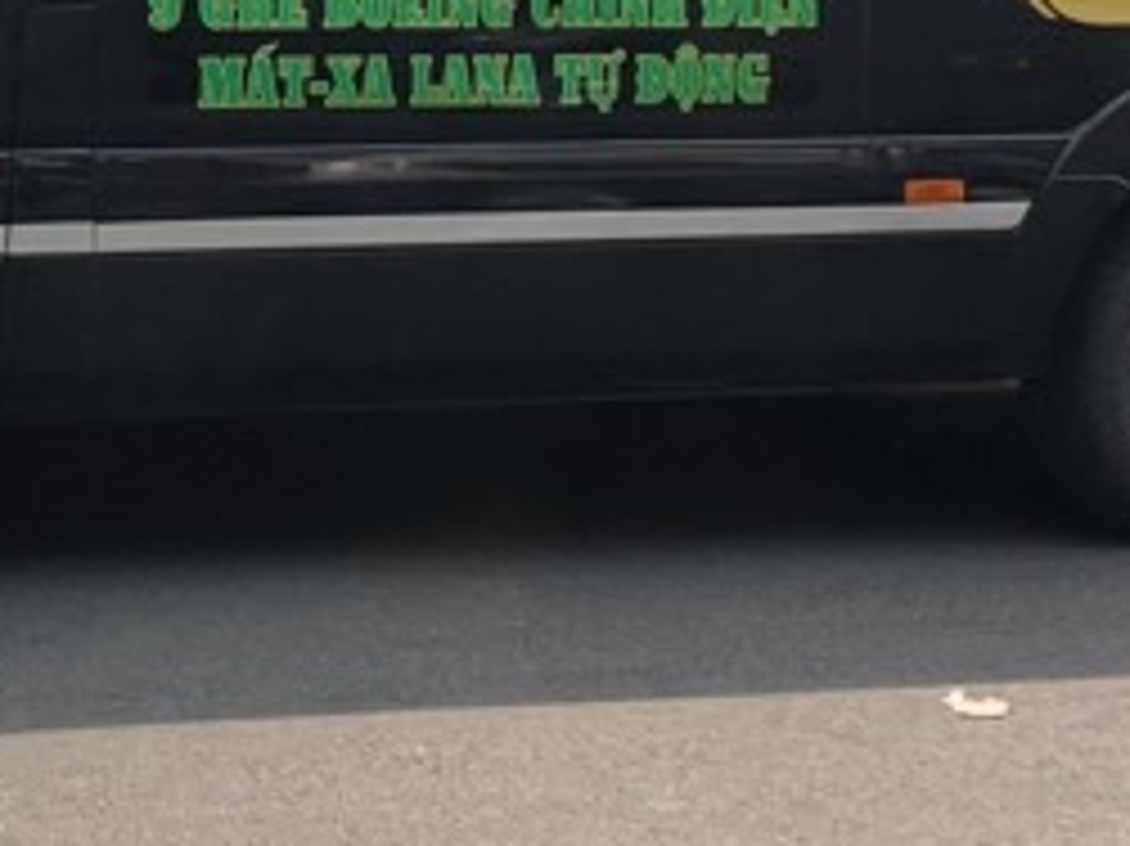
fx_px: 3459
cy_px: -351
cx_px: -140
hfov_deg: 17.8
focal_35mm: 106
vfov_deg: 13.3
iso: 50
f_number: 1.8
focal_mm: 4.25
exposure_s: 1/121
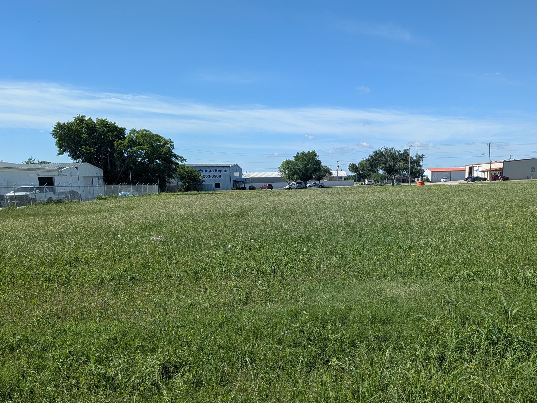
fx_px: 481
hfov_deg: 57.6
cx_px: 337
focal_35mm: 31
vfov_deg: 45.0
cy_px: 255
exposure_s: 1/1577
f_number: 1.7
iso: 29
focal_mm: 4.53
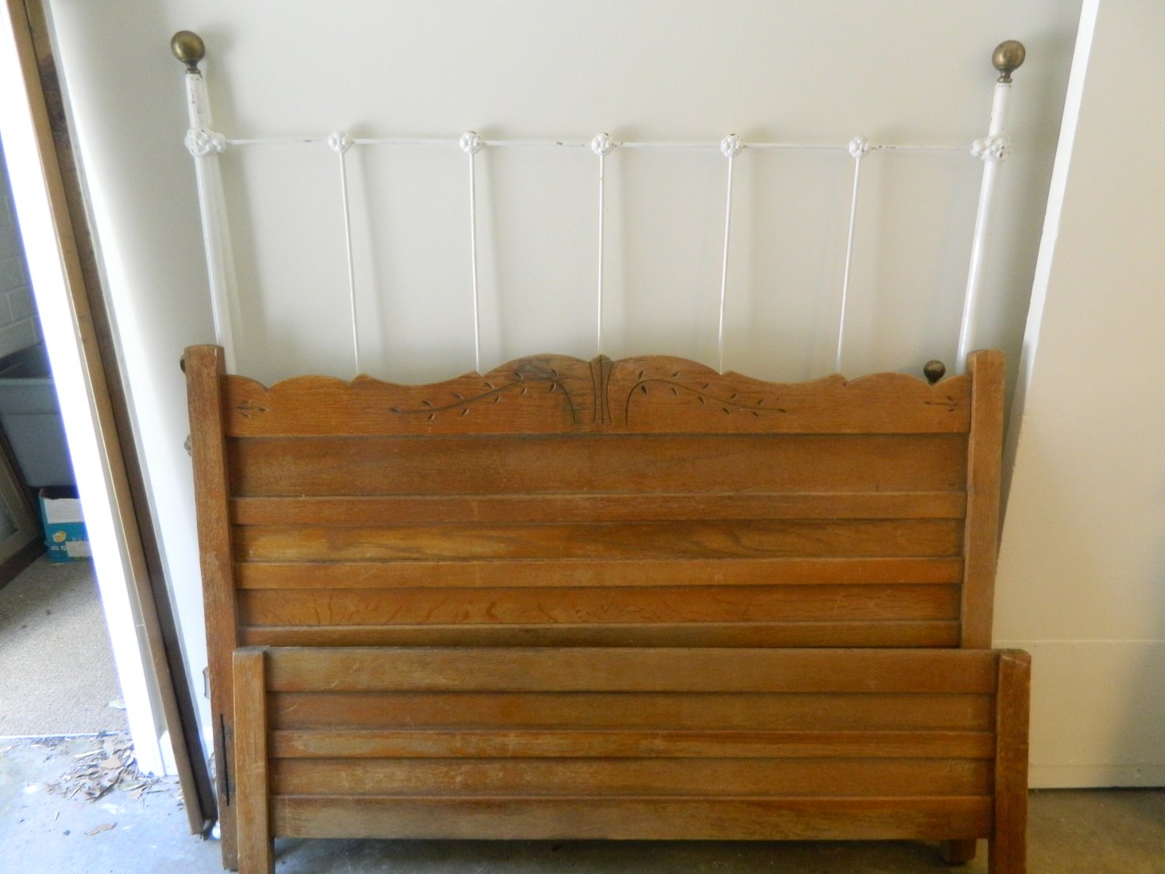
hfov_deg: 67.3
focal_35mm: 26
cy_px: 448
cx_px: 591
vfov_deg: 53.1
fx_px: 875
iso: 360
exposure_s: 1/30
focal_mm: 4.5
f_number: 3.1
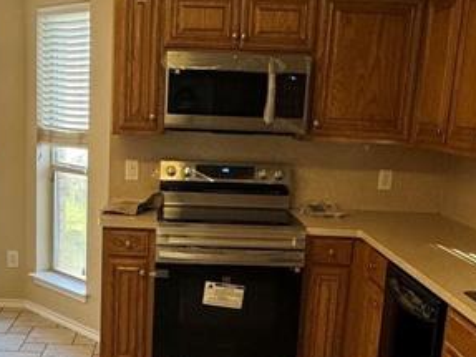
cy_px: 249
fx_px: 687
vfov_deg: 28.8
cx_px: 164
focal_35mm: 50
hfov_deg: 37.8
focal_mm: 2.22
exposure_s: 1/120
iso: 200
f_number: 2.2
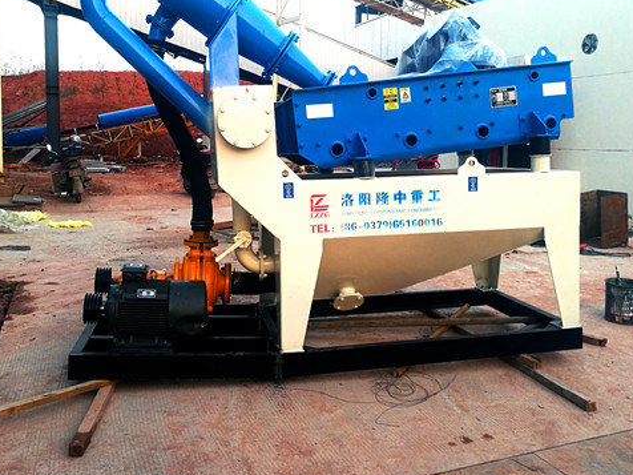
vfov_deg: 41.6
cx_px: 314
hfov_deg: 54.0
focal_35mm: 34
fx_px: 622
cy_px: 193
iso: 50
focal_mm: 4.5
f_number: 2.2
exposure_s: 1/50
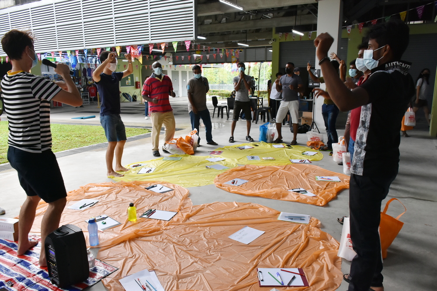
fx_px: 328
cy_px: 146
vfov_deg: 47.9
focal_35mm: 27
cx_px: 218
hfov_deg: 67.4
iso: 800
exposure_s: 1/80
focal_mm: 18
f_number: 10
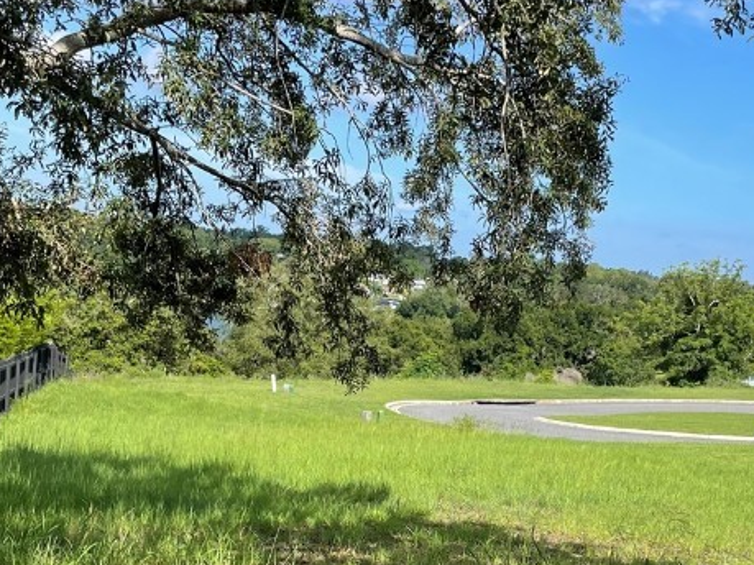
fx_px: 1263
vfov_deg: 24.9
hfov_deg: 32.9
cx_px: 513
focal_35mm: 58
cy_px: 442
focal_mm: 4.2
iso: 32
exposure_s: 1/2451
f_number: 1.6
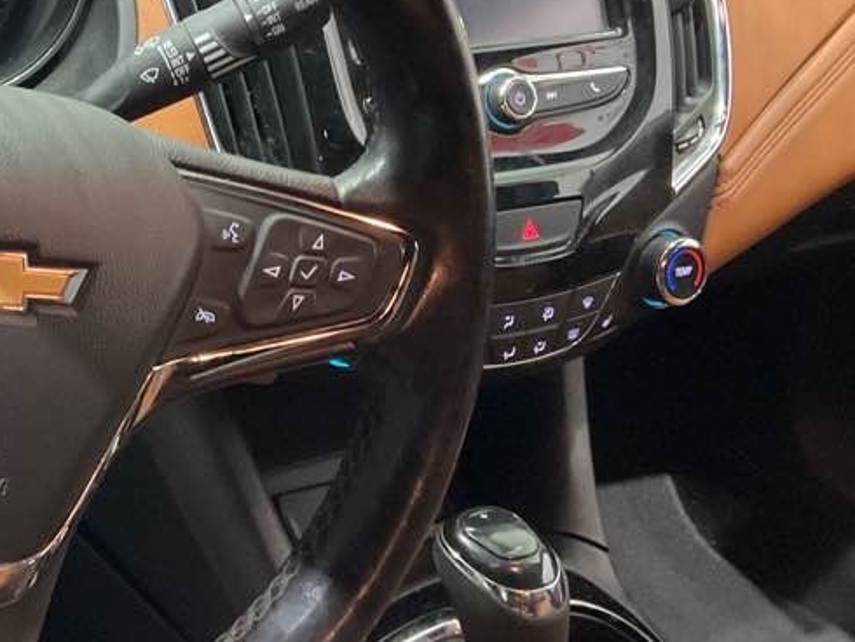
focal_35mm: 67
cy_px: 213
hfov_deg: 27.6
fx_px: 1656
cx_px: 34
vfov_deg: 21.9
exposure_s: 1/30
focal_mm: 3
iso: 400
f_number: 1.8
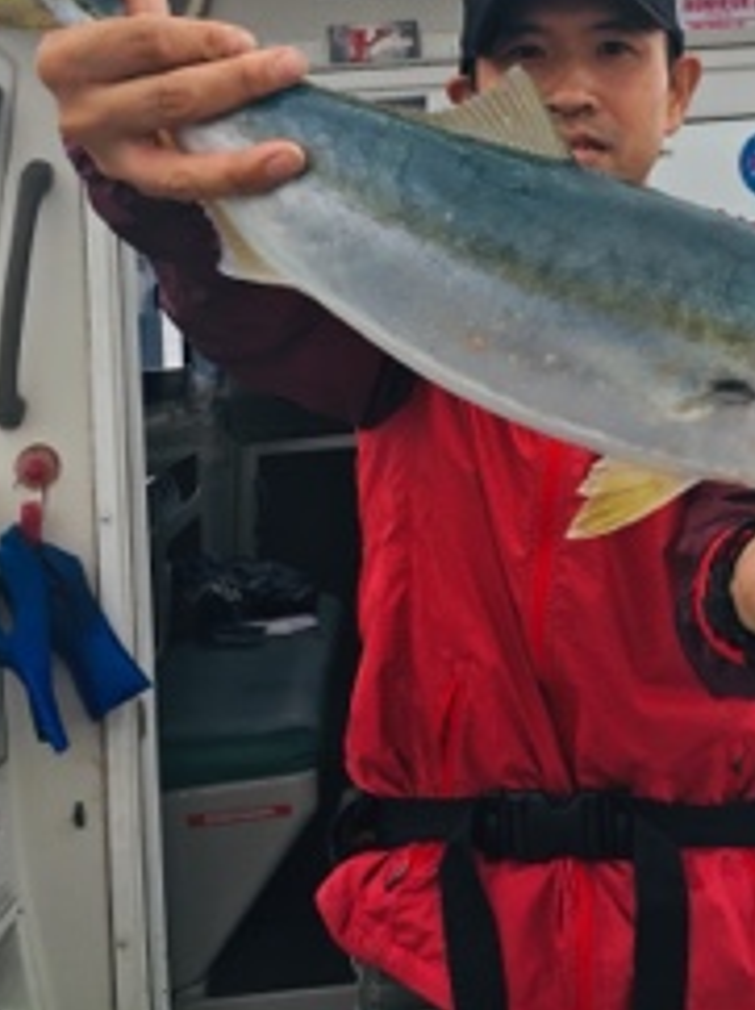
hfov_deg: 30.1
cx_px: 467
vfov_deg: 38.0
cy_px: 179
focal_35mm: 48
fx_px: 1398
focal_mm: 4.15
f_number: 2.2
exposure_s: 1/472
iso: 25
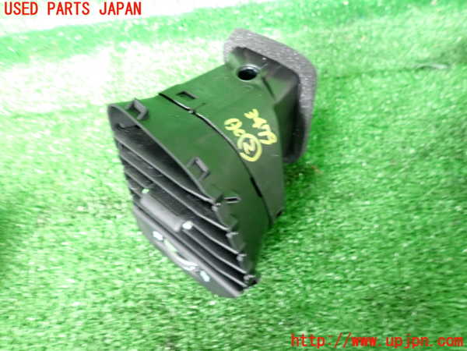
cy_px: 176
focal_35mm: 25
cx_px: 234
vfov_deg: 54.9
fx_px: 337
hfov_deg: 69.4
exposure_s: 1/30
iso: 800
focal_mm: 4.5
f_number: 2
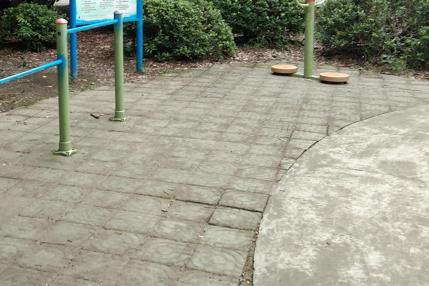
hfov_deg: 33.7
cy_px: 45
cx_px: 102
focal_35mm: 58
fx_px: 691
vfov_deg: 23.0
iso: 80
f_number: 2.2
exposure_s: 1/50
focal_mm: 3.69
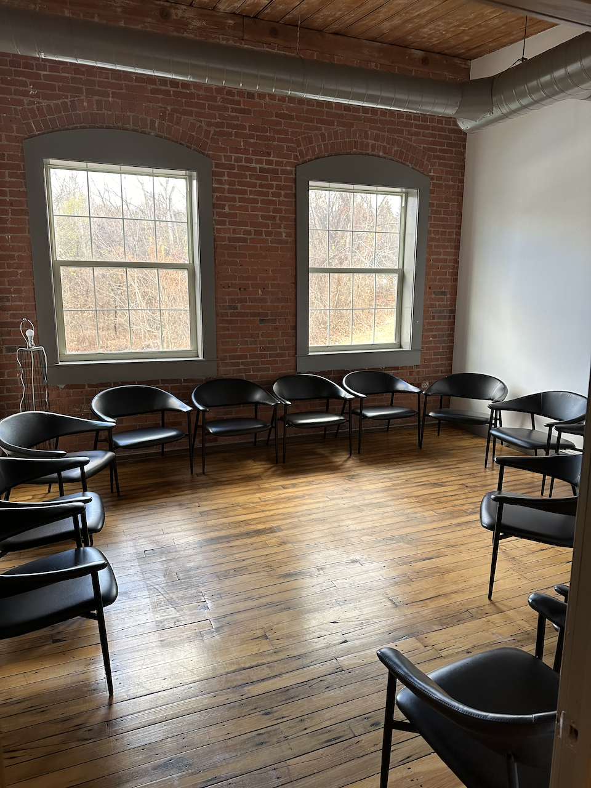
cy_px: 394
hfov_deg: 56.8
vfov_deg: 71.6
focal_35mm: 24
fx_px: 546
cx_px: 296
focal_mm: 6.86
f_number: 1.78
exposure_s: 1/120
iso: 160
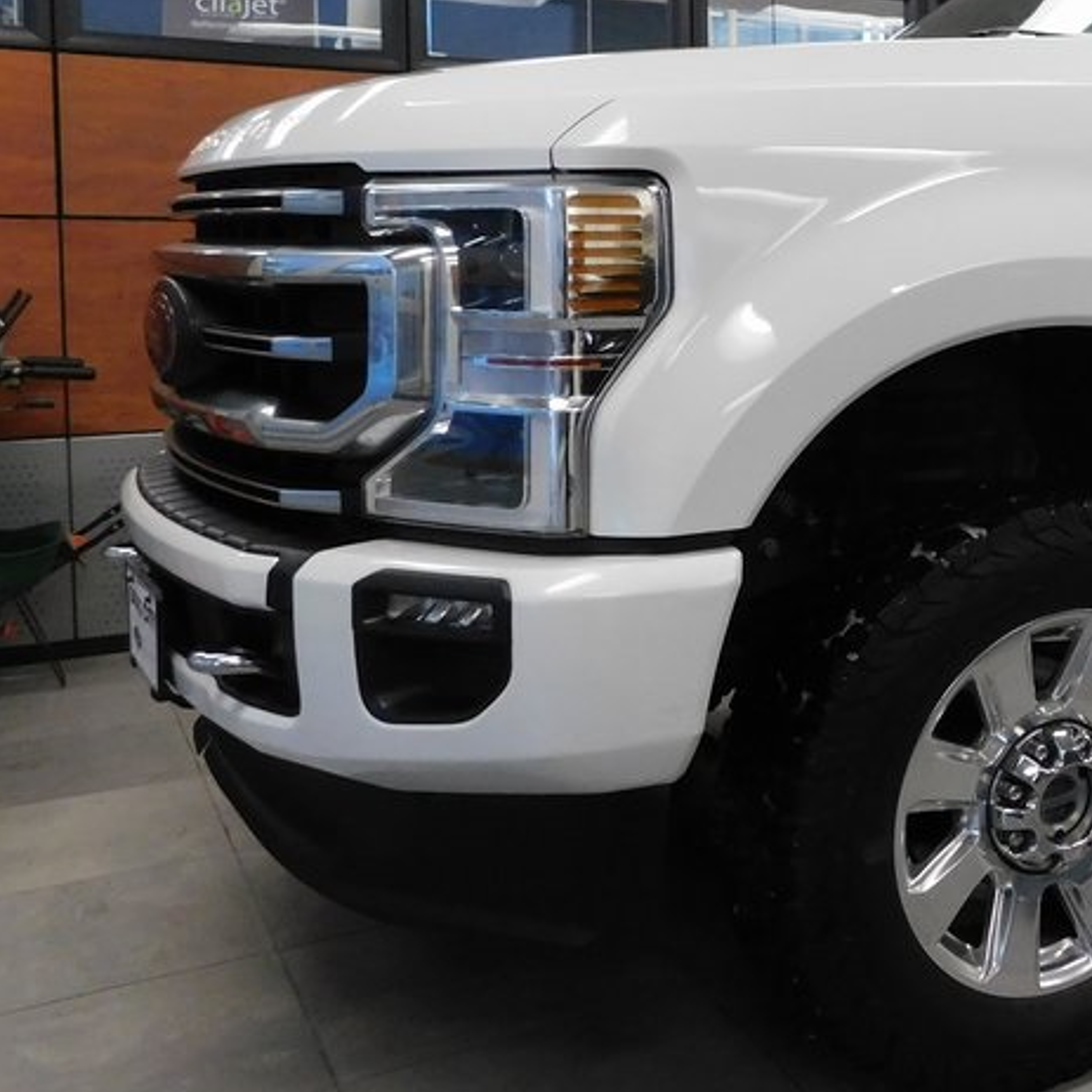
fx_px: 1606
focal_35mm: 45
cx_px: 1167
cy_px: 356
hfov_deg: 33.3
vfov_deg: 37.1
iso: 320
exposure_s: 1/30
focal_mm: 4
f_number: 3
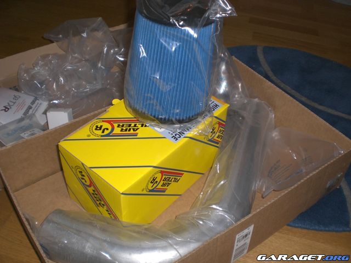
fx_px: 385
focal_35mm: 38
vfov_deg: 37.7
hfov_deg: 49.0
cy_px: 132
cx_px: 176
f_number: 3.1
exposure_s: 1/60
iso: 100
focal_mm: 6.3
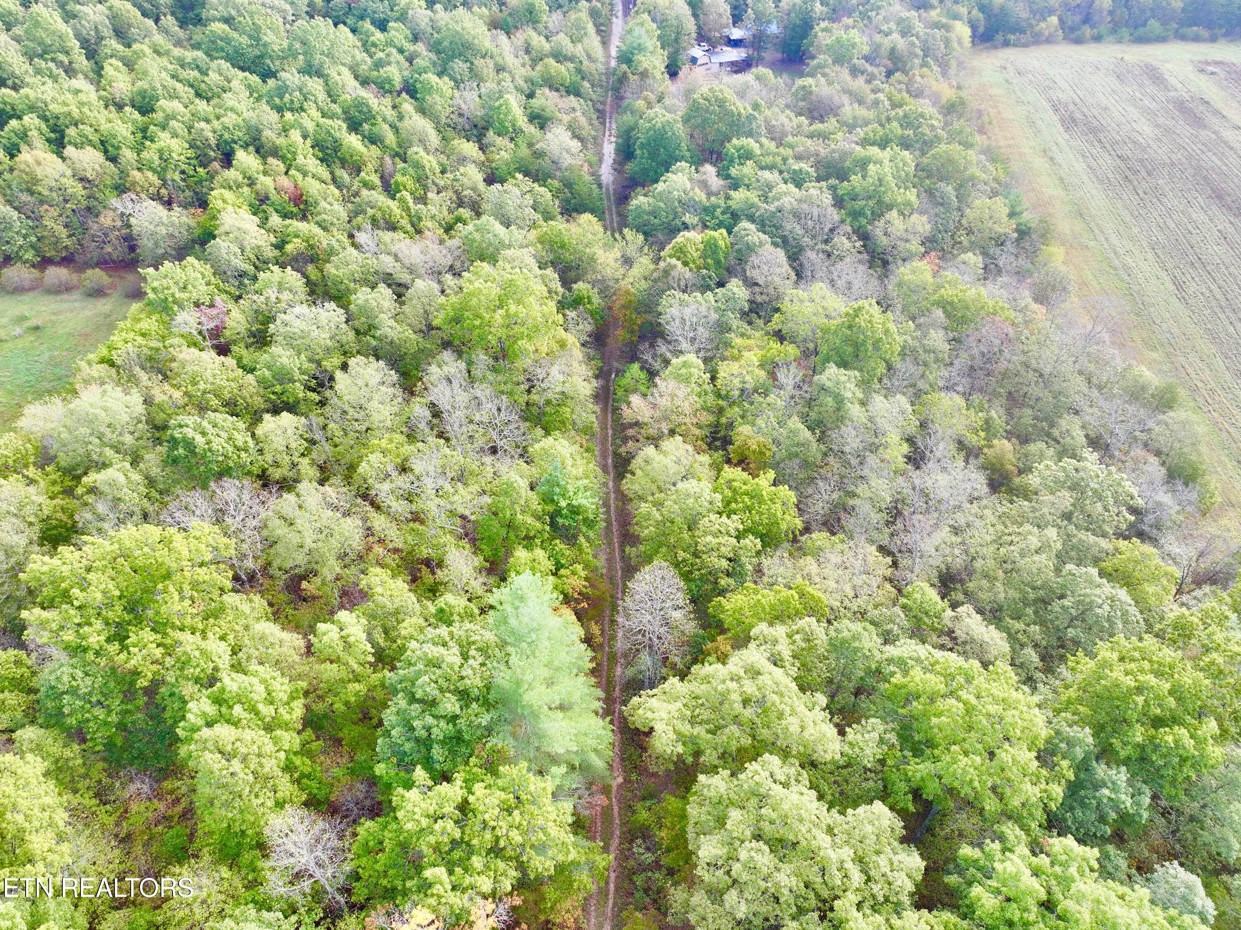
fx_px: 860
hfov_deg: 71.6
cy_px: 465
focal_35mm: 24
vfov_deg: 56.8
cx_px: 620
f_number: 2.8
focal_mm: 12.29
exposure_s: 1/100
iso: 110
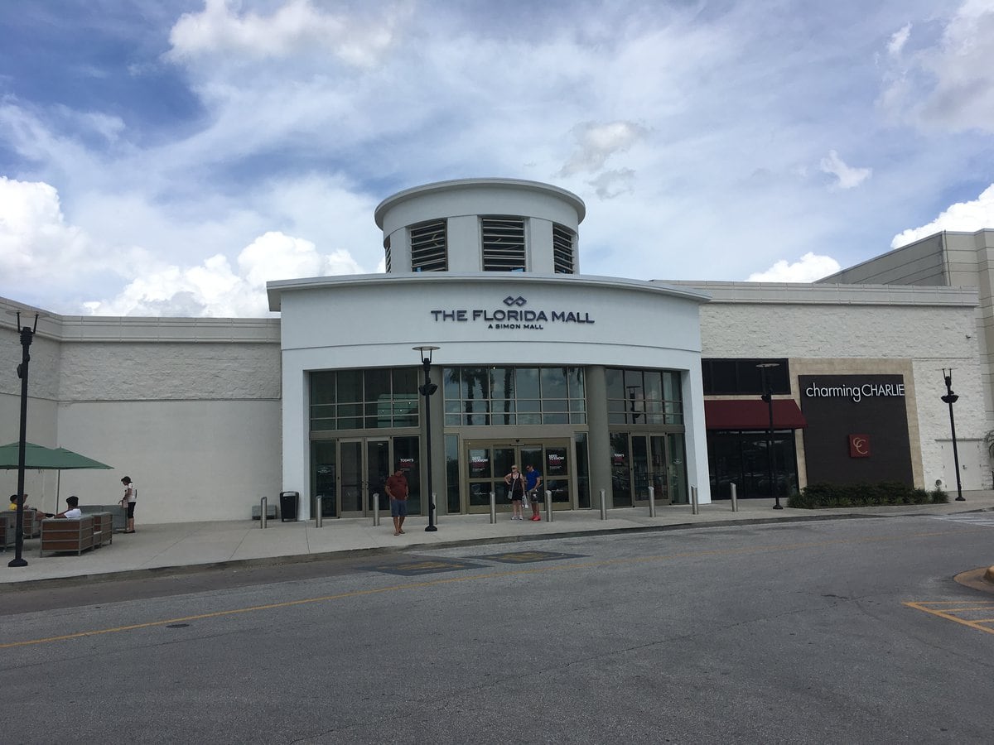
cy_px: 372
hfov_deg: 61.7
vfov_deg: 48.2
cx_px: 497
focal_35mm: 29
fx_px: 833
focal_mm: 4.15
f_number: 2.2
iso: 25
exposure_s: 1/2198
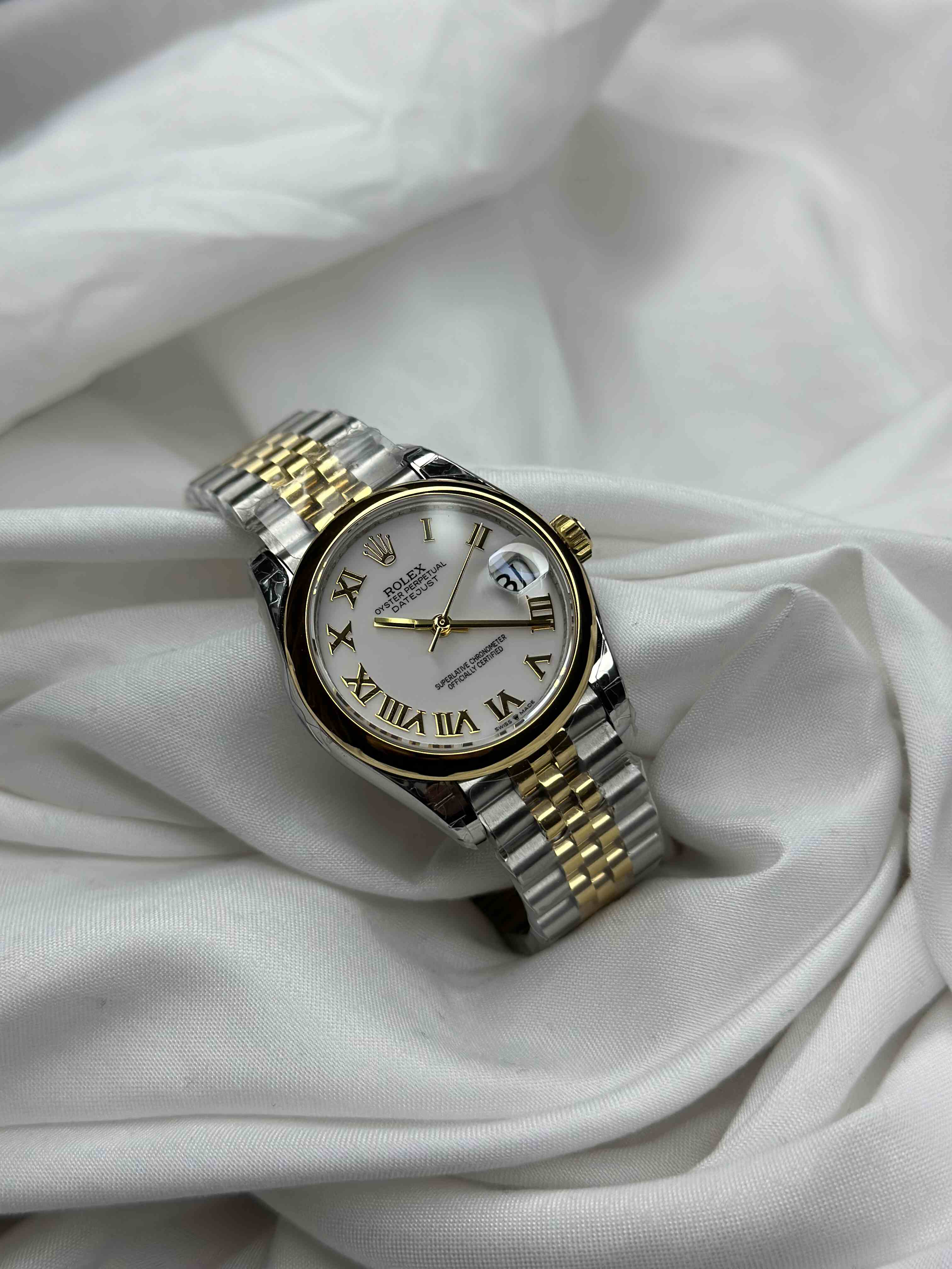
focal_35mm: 48
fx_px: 1760
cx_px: 476
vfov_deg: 39.7
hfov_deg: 30.3
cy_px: 634
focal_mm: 6.86
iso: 80
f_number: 1.78
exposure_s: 1/1357
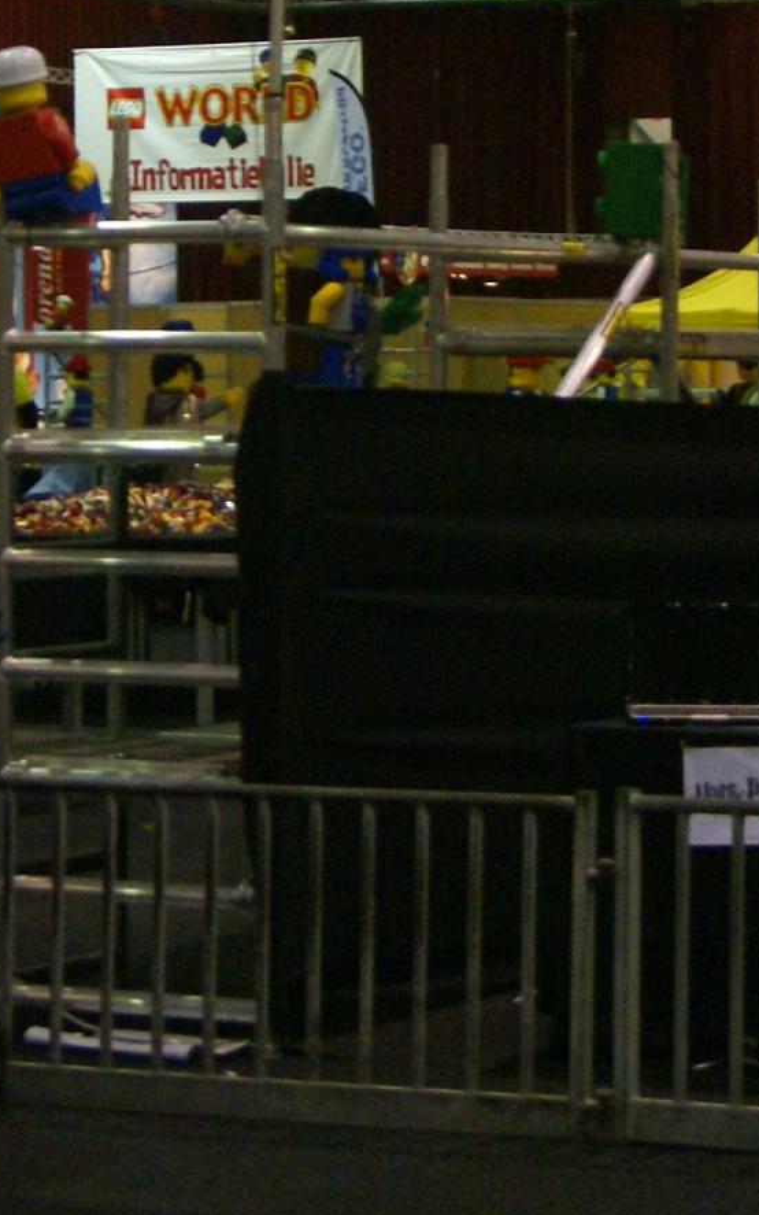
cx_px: 385
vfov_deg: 14.8
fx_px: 4632
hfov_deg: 9.4
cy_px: 244
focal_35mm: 140
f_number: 4
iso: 400
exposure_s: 1/30
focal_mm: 28
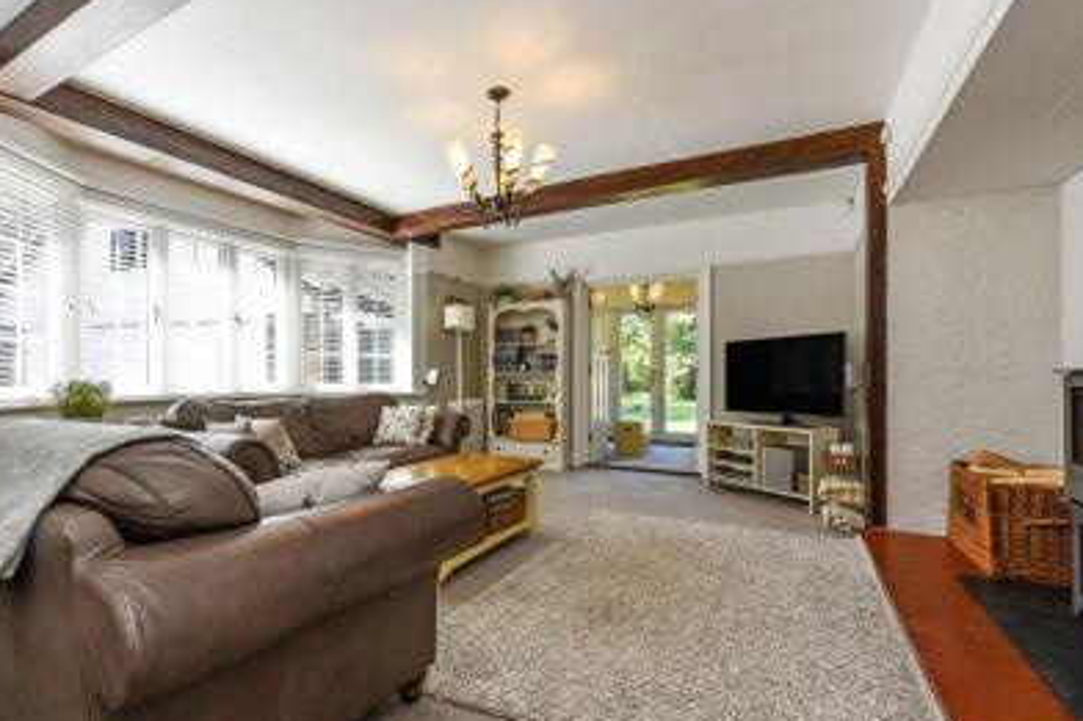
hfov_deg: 93.1
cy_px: 380
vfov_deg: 70.3
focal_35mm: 17
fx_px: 511
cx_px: 495
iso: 320
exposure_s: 1/40
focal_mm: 14
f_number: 8
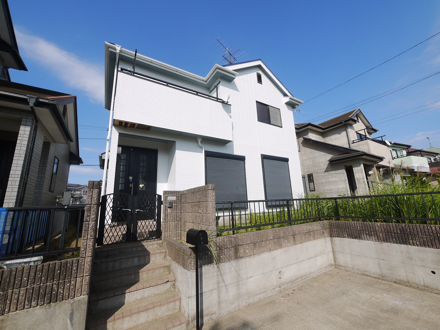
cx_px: 220
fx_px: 178
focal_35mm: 14
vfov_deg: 85.7
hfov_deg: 102.1
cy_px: 165
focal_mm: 7
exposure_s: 1/400
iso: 160
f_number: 9
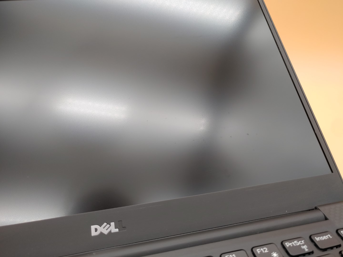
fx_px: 258
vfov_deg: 53.1
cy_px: 128
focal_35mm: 26
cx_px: 172
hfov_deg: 67.3
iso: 100
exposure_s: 1/61
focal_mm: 4.36
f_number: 1.8
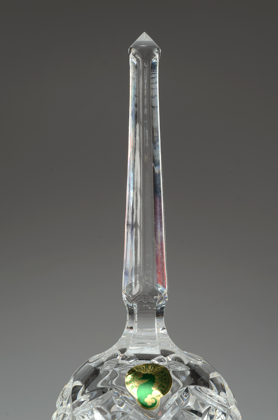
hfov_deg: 18.8
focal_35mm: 72
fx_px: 838
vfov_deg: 28.1
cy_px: 210
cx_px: 139
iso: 100
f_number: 14
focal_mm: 48
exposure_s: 1/80
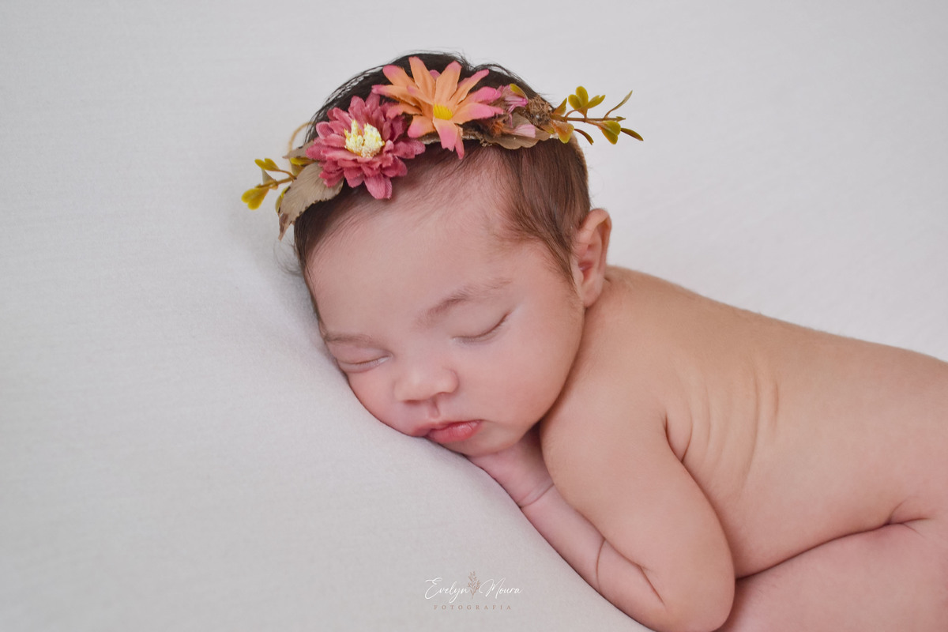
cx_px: 474
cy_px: 316
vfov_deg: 28.1
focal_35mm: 48
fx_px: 1264
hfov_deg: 41.1
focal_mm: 32
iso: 140
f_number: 4.8
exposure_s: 1/40
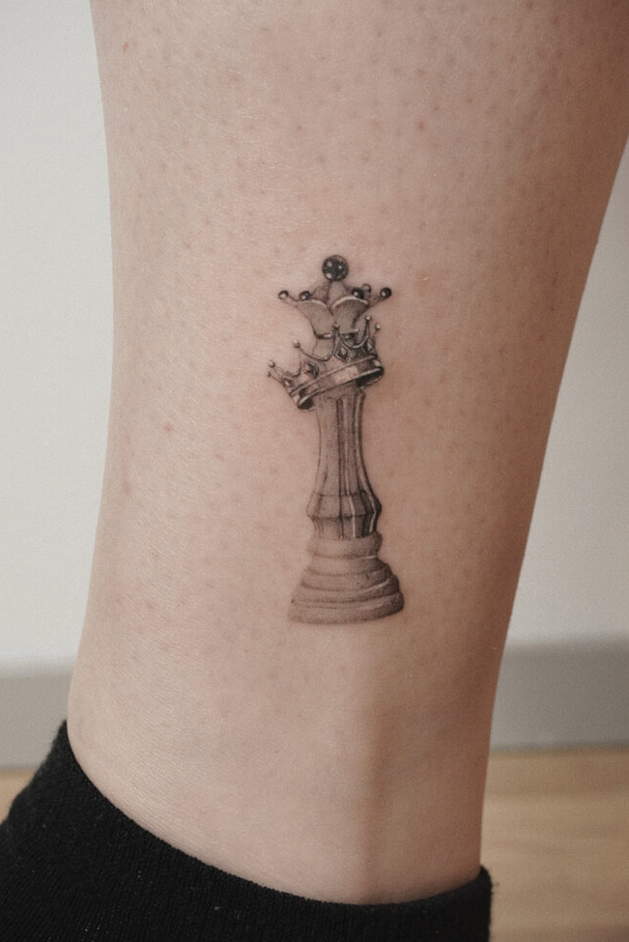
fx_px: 1649
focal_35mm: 63
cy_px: 482
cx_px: 327
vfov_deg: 31.9
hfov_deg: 21.6
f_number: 8
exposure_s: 1/50
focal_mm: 40
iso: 2000
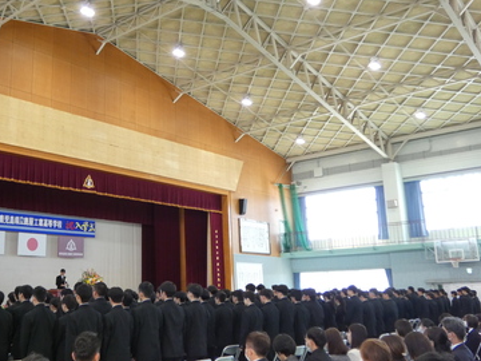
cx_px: 162
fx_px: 556
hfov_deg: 46.1
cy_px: 159
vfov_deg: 35.9
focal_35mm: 40
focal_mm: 5.3
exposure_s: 1/80
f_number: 3.3
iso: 400
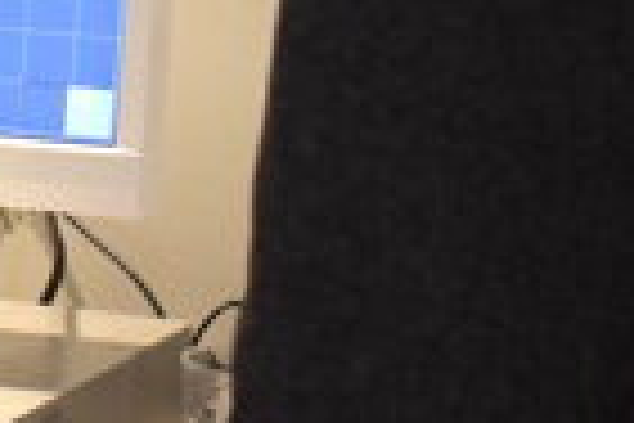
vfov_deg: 5.1
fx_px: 4703
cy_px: -212
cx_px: -643
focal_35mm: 267
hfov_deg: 7.4
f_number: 4.2
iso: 640
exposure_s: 1/60
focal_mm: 29
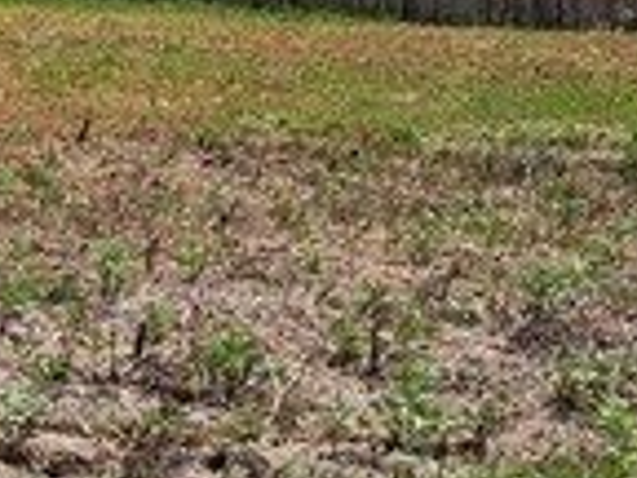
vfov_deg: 8.9
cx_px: -1274
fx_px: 3000
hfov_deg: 9.5
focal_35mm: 163
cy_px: -243
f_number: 1.8
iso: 12
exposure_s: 1/1563
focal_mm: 6.4
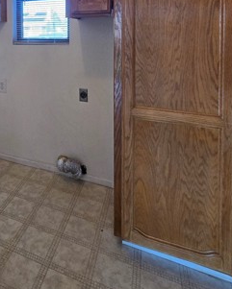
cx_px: 14
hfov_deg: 46.8
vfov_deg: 56.6
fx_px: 232
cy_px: 37
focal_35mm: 27
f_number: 2.2
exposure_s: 1/60
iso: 100
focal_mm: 2.2
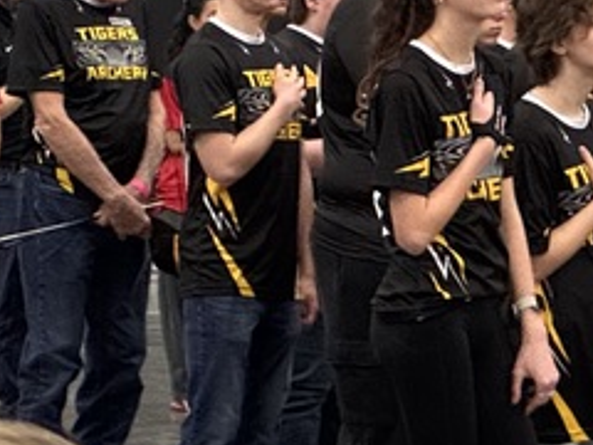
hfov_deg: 6.0
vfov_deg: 4.5
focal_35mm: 328
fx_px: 5619
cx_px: 870
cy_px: 245
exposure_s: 1/60
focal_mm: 9
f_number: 2.8
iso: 500
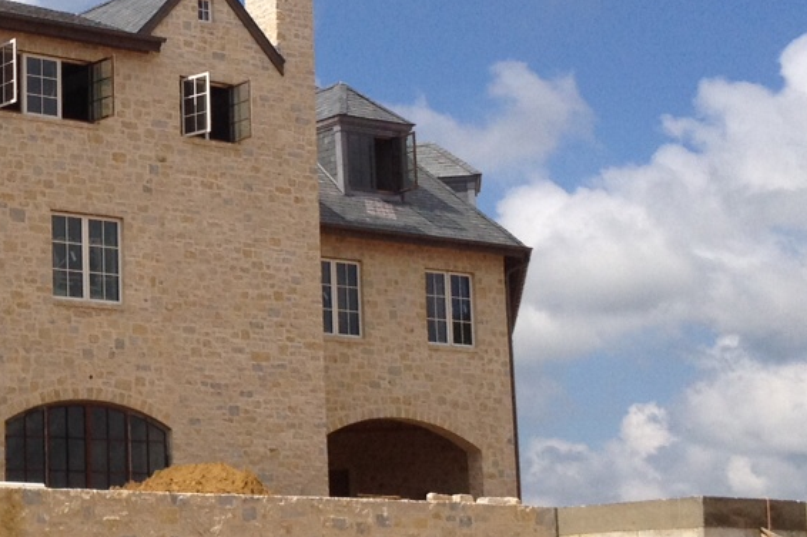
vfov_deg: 13.0
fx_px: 2353
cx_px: -27
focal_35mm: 105
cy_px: 285
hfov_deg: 18.9
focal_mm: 4.28
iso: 64
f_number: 2.4
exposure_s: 1/2907
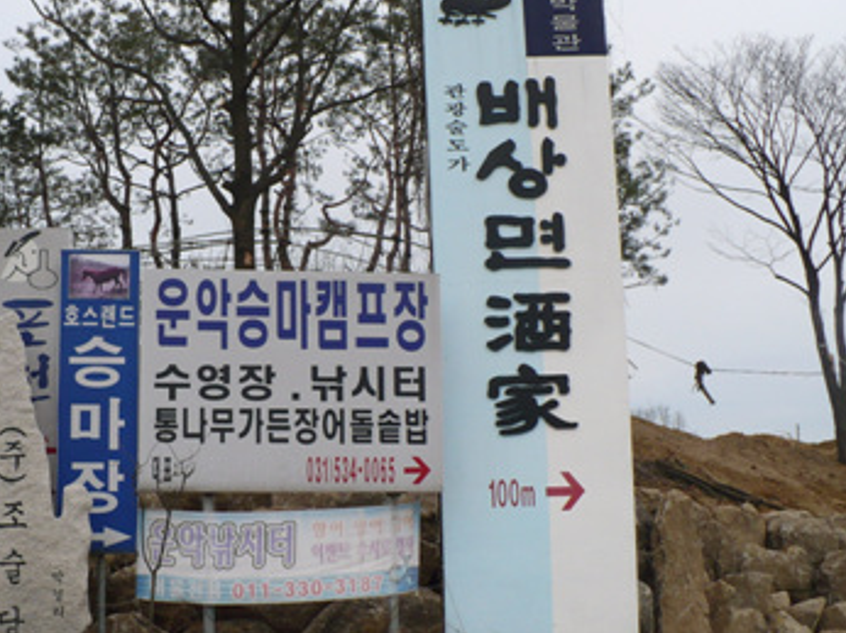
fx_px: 1368
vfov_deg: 26.1
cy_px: 354
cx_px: 265
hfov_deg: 34.0
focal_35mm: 56
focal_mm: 6.1
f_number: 2.8
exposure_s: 1/1000
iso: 100
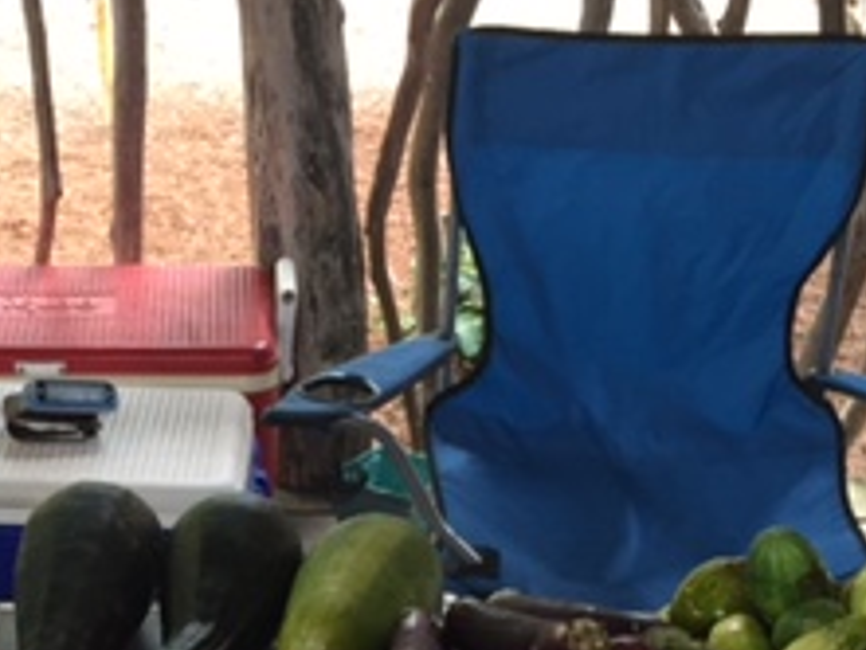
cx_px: 357
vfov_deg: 16.8
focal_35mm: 84
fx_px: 2103
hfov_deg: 23.2
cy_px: 775
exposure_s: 1/30
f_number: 2.2
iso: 40
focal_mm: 4.15
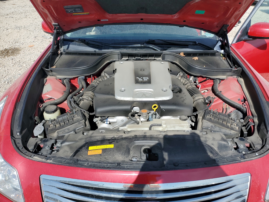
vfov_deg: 53.1
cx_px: 134
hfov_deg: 67.3
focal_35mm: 26
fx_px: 202
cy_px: 101
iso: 50
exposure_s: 1/3333
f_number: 1.5
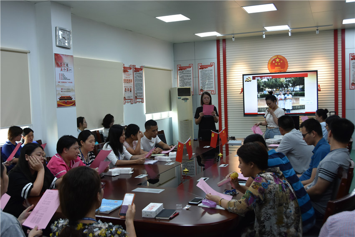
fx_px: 384
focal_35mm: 39
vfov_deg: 34.2
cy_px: 118
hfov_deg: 49.6
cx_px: 178
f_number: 5
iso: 800
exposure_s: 1/100
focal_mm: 26
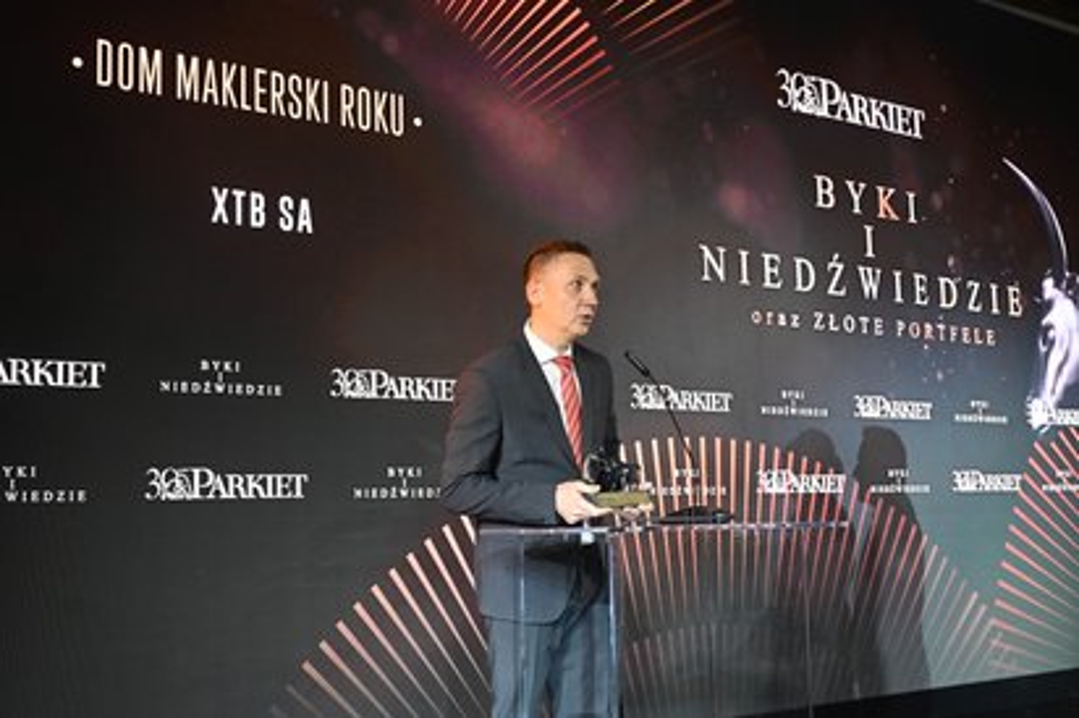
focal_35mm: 44
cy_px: 359
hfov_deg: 44.5
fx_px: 1318
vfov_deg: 30.5
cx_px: 540
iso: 3200
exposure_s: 1/100
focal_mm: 44
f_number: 5
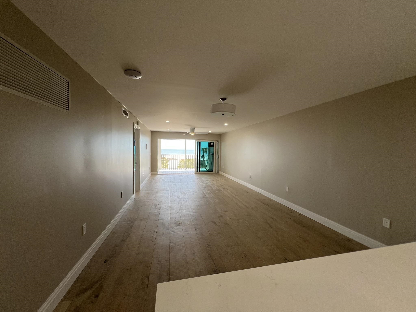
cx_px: 208
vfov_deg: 89.9
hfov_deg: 106.2
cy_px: 156
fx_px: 156
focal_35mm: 13
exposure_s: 1/117
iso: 32
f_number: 1.8
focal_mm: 1.57
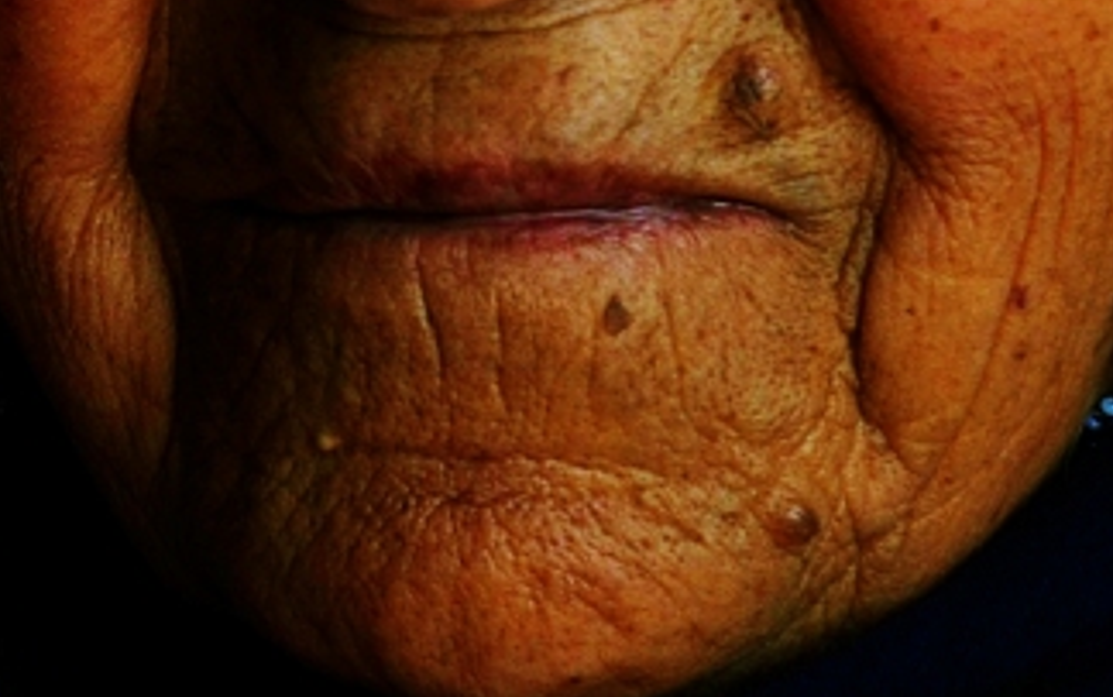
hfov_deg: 8.5
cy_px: -367
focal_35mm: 241
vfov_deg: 5.4
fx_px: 7315
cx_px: -581
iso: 250
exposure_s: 1/125
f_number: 5.6
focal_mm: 50
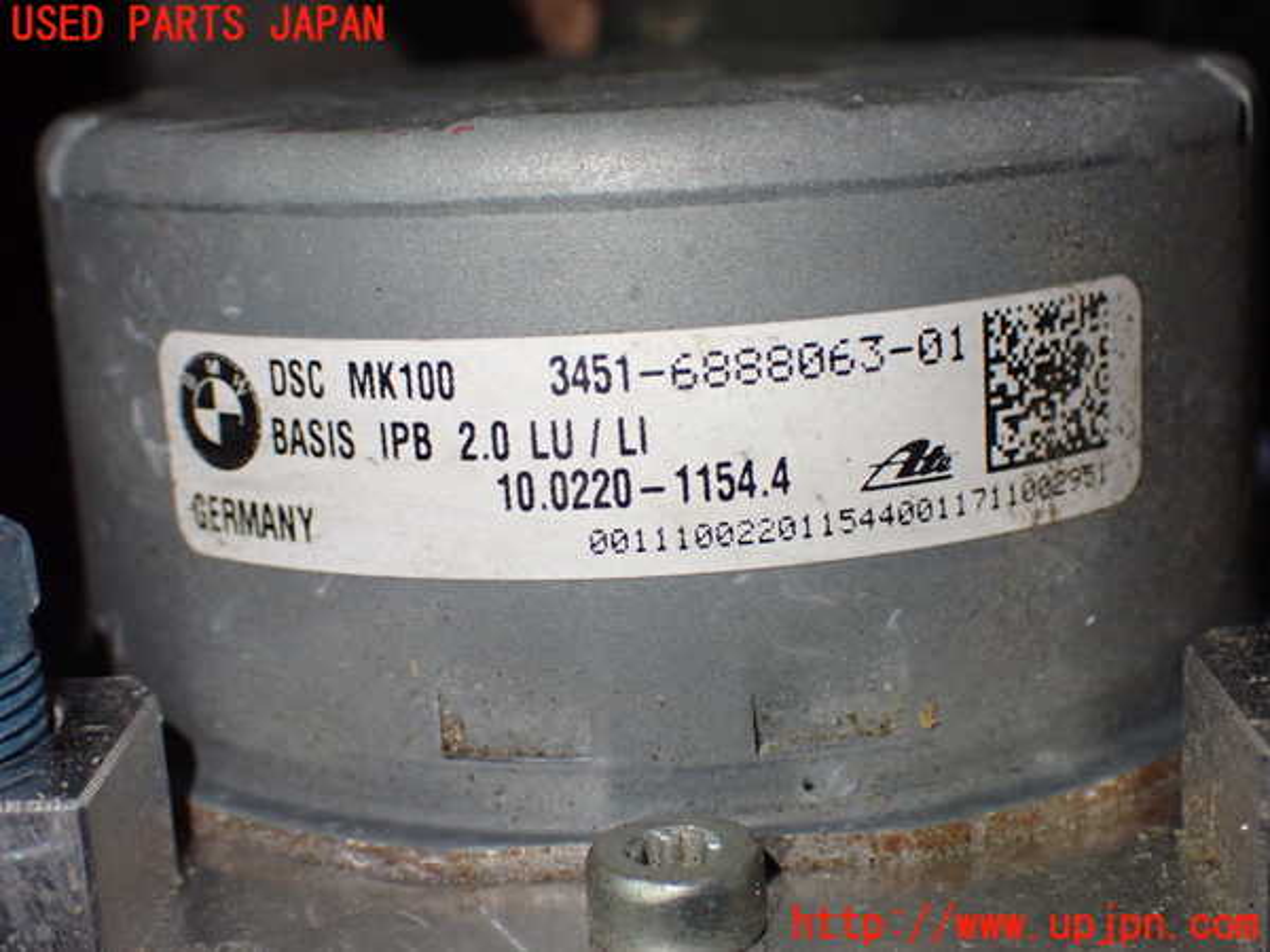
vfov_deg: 27.0
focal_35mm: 54
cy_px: 476
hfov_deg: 35.5
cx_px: 635
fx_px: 1981
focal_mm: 9.65
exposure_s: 1/200
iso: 800
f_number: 3.3
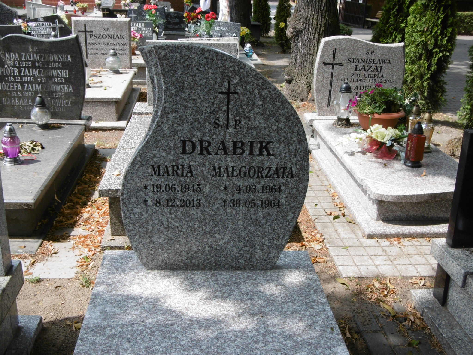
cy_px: 178
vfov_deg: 33.6
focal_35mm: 43
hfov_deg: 43.9
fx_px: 588
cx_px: 236
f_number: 3.8
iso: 100
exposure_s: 1/400
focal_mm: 7.7
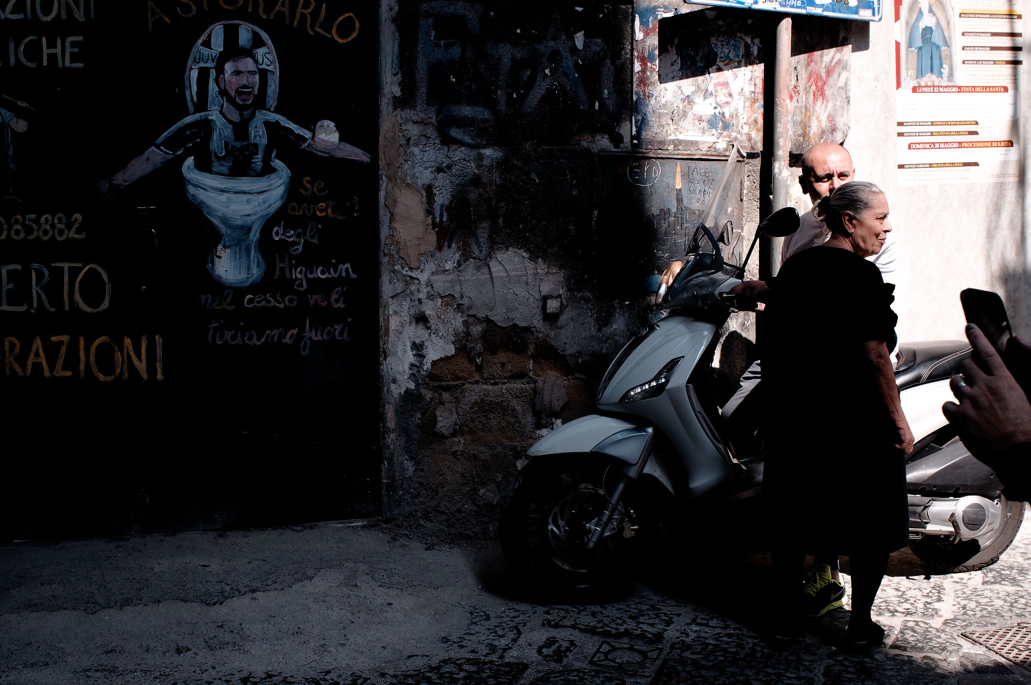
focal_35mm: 42
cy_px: 342
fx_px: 1201
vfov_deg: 31.8
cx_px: 516
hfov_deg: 46.4
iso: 200
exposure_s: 1/250
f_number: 7.1
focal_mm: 28
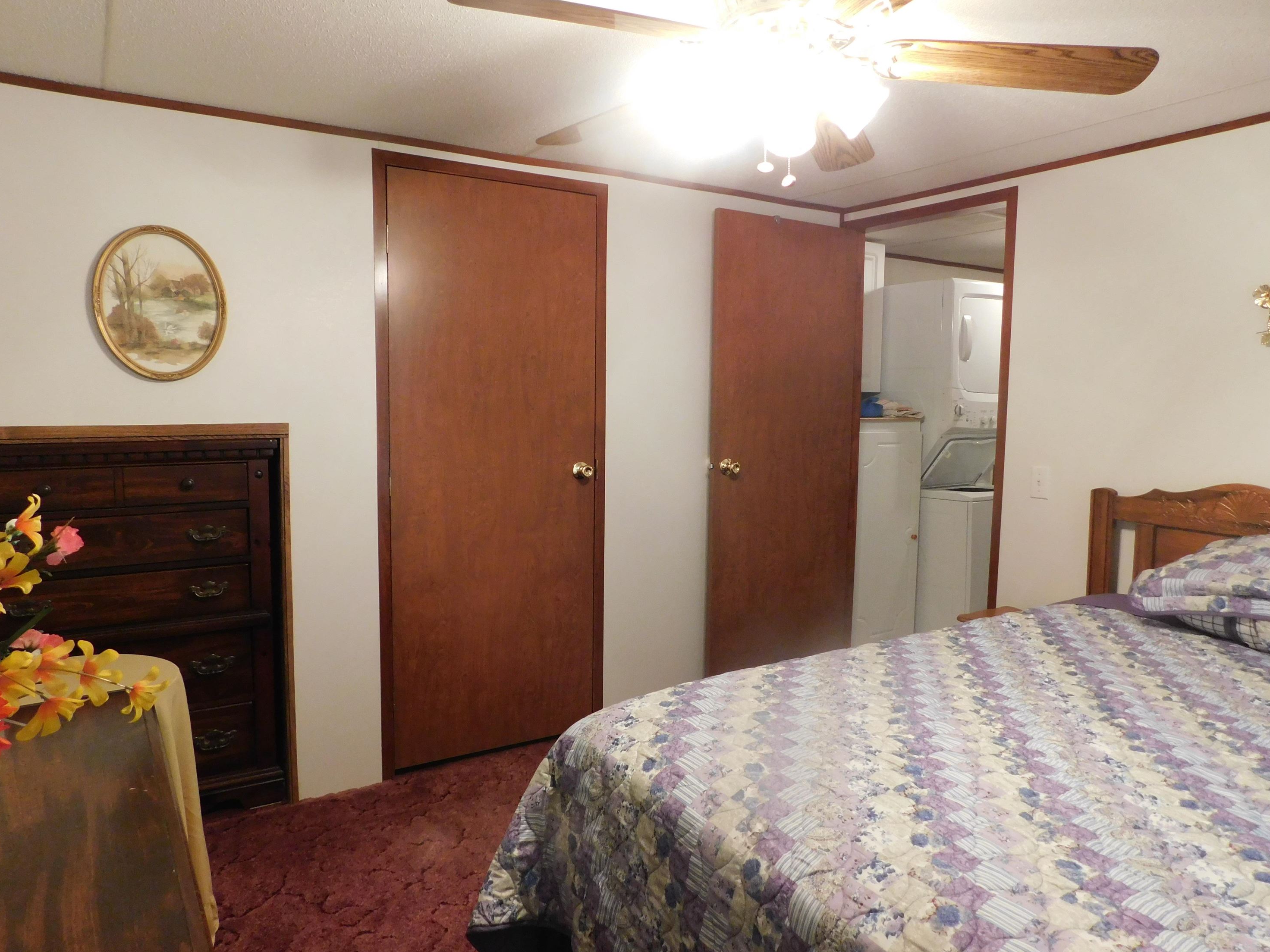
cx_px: 647
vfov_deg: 56.8
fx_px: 881
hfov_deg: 71.6
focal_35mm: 24
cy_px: 476
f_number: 3
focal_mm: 4
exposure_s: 1/25
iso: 400
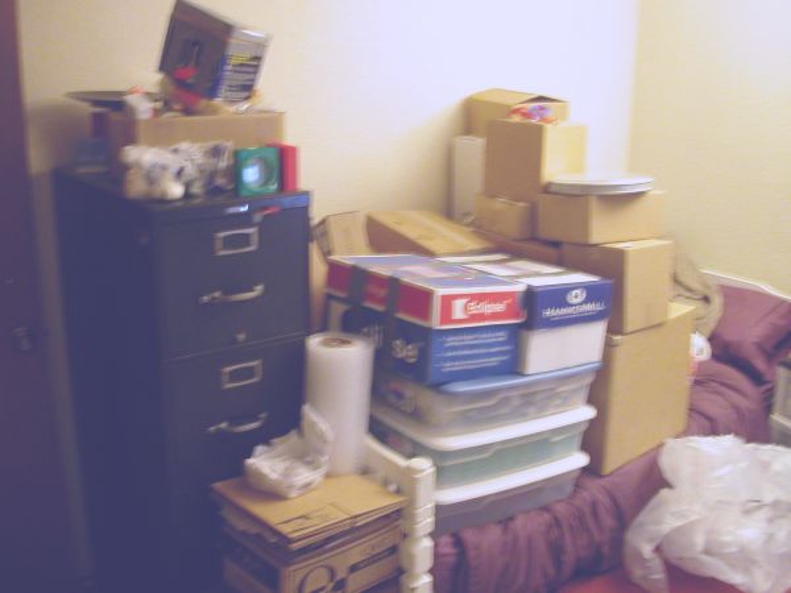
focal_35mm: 37
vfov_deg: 38.7
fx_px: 845
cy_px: 296
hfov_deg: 50.1
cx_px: 396
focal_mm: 5.6
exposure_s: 1/2.3
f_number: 2.7
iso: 200
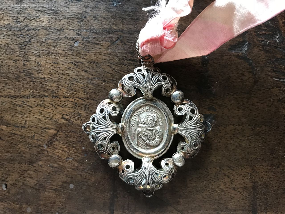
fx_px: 231
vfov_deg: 49.7
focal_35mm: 28
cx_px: 142
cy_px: 107
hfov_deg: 63.4
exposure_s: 1/17
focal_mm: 3.99
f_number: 1.8
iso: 100
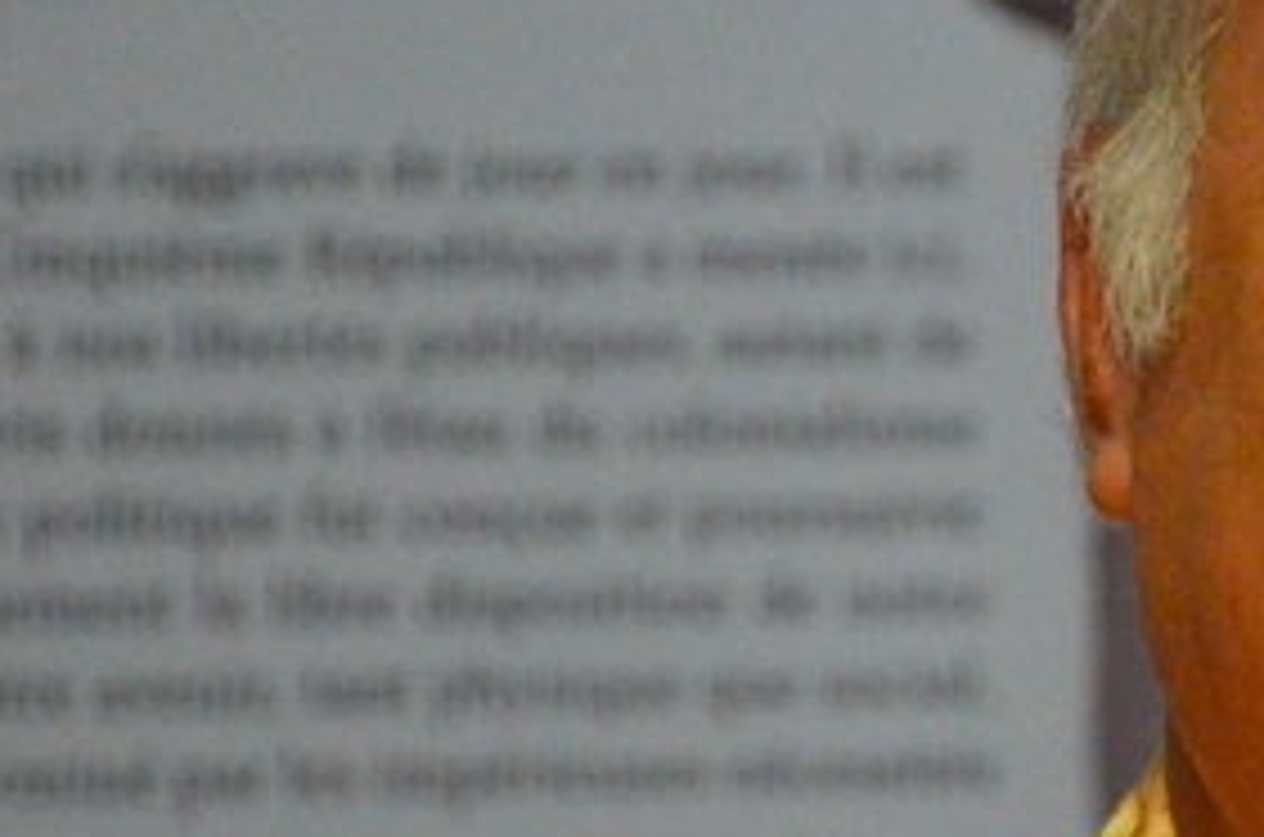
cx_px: 1349
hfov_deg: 4.2
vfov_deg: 2.8
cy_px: 634
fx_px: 17376
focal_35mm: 496
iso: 4000
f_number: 5.6
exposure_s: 1/250
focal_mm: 116
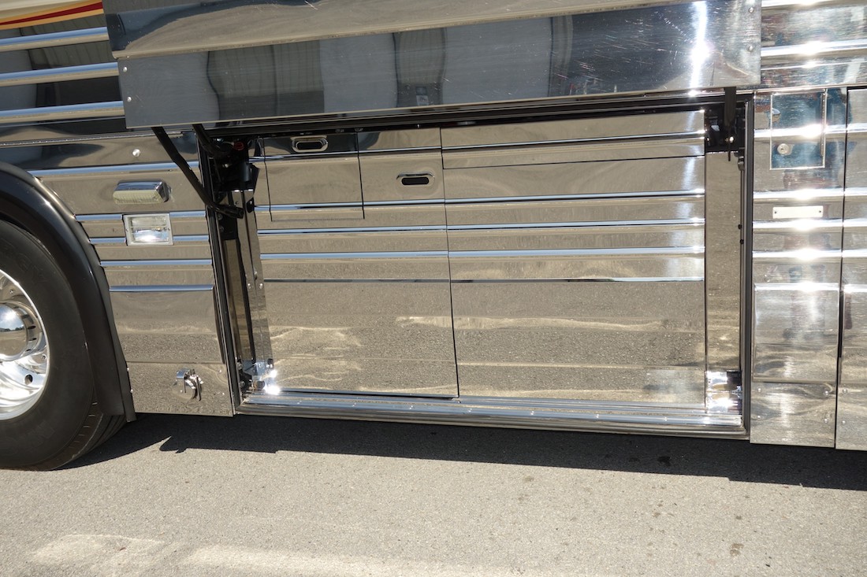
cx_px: 434
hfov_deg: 54.4
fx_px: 843
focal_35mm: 35
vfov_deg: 37.8
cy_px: 288
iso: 125
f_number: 5.6
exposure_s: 1/640
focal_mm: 12.94
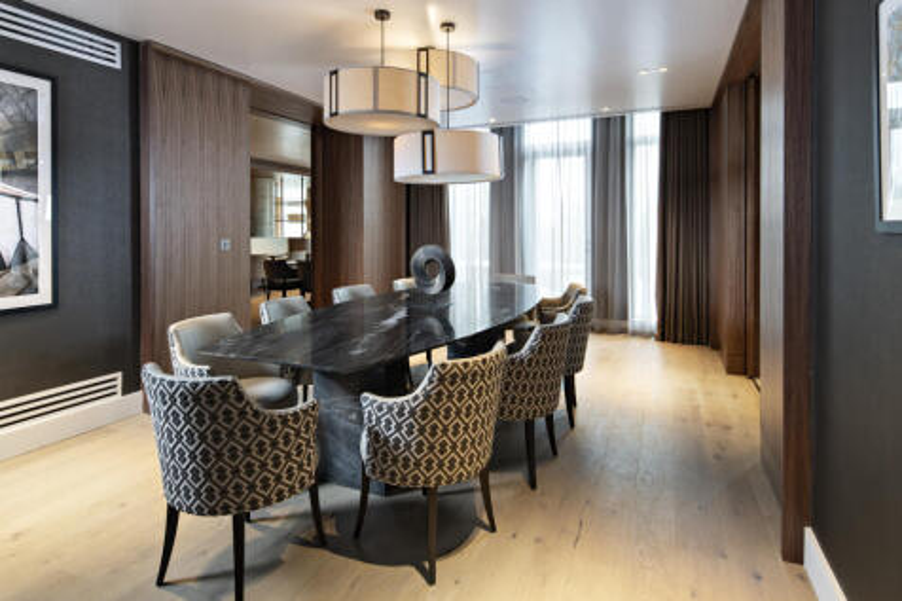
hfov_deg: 86.9
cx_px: 451
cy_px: 300
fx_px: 476
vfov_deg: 64.5
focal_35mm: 19
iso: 160
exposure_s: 1/1.25
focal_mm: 19
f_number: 9
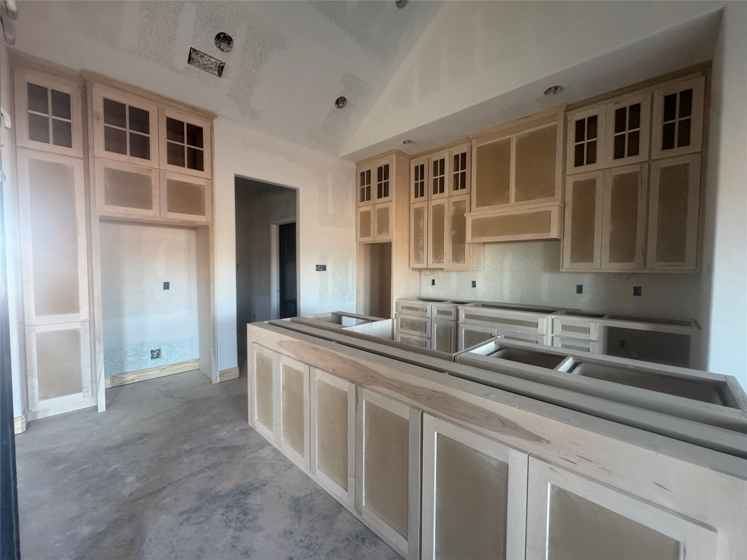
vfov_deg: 85.7
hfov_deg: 102.1
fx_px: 302
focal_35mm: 14
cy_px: 280
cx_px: 374
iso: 320
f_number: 2.2
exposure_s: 1/78
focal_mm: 2.22
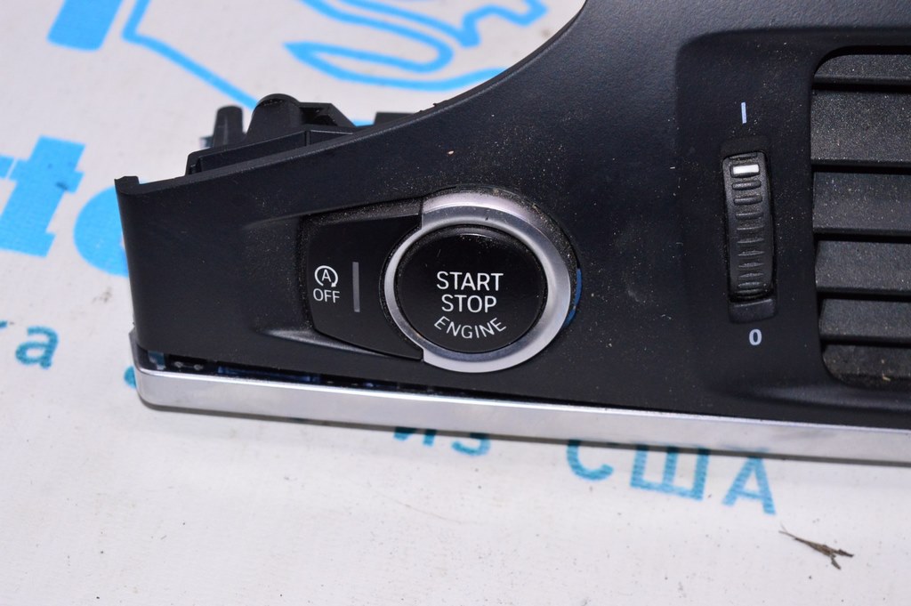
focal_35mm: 82
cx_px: 456
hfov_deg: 24.6
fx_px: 2086
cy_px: 303
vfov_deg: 16.5
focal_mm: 55
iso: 1600
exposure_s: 1/200
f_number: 8
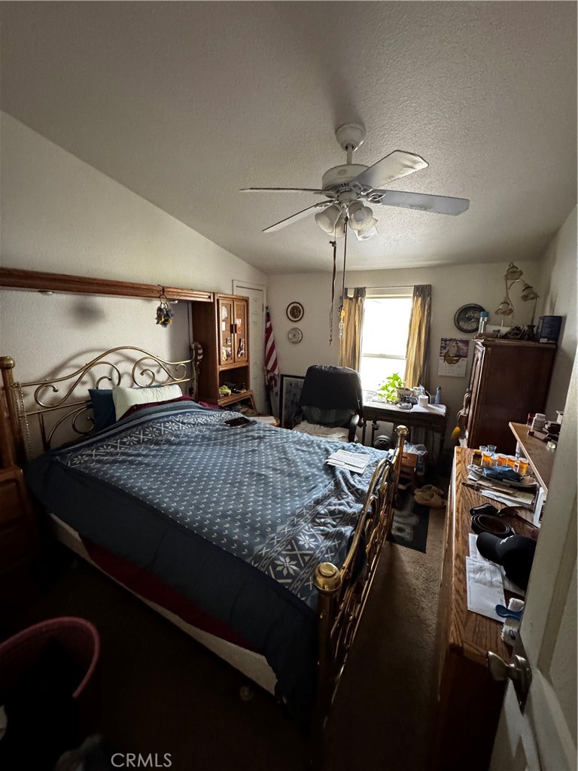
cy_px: 386
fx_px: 312
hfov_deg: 85.7
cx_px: 289
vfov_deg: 102.1
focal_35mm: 14
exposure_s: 1/60
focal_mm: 2.22
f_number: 2.2
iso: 1000
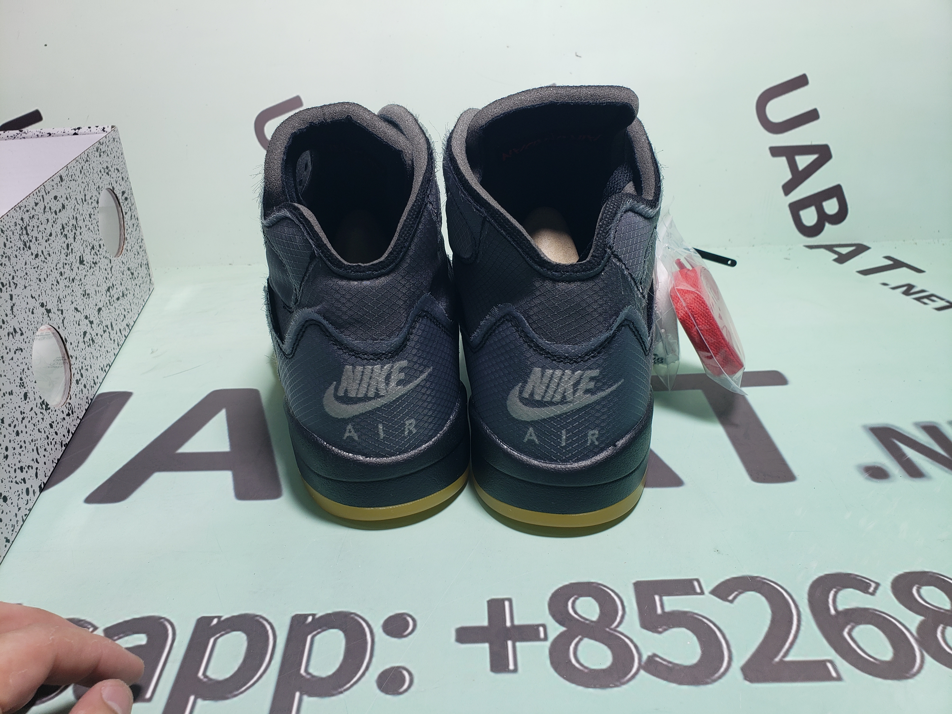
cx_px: 476
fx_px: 715
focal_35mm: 26
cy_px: 357
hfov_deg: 67.3
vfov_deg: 53.1
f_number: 2.4
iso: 50
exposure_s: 1/115
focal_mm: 4.3
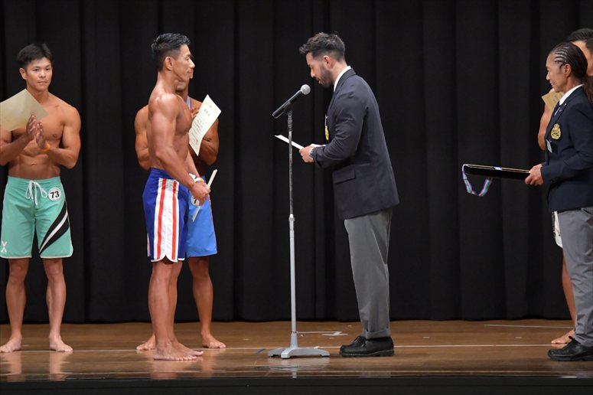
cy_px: 198
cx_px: 296
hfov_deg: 9.5
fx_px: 3573
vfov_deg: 6.3
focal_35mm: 217
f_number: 5.6
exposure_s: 1/400
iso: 6400
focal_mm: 145
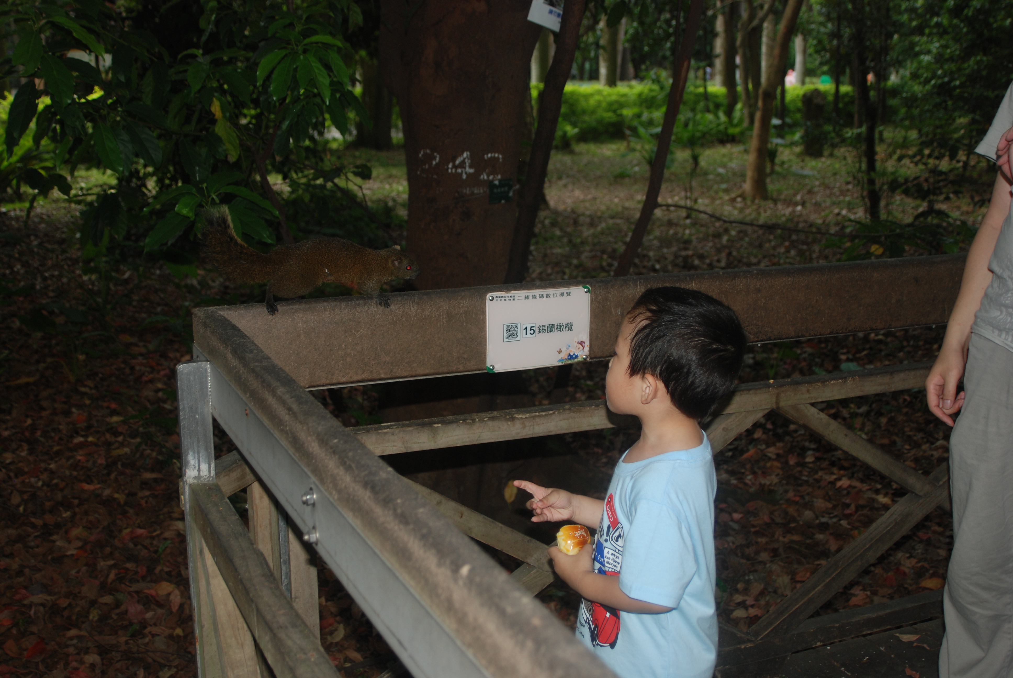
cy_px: 339
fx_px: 1183
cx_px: 506
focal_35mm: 42
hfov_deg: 46.3
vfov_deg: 32.0
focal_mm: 28
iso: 200
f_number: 3.5
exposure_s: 1/60
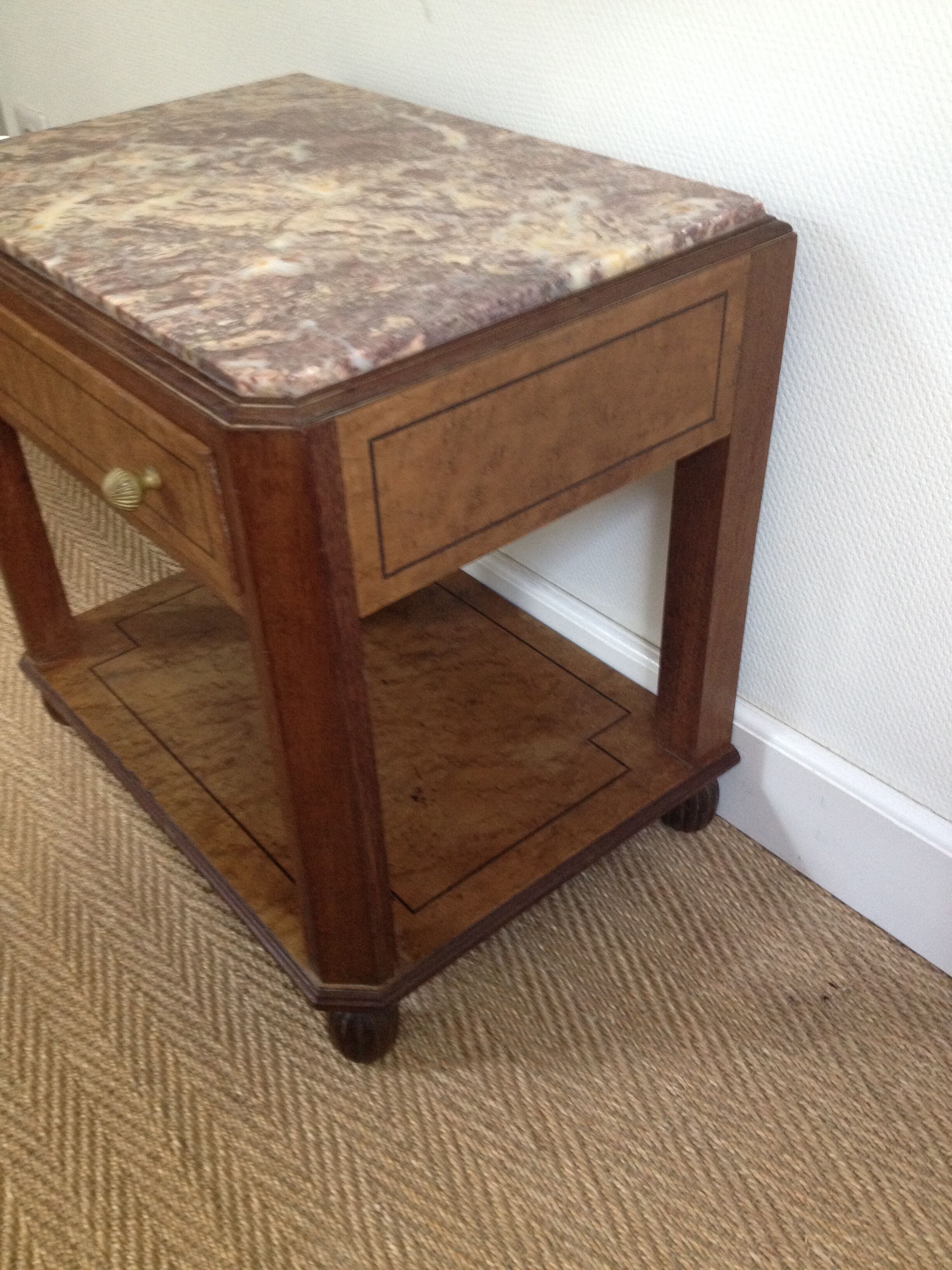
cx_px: 476
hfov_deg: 40.7
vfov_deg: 52.6
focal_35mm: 35
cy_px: 635
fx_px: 1283
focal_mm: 4.28
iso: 200
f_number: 2.4
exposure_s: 1/20
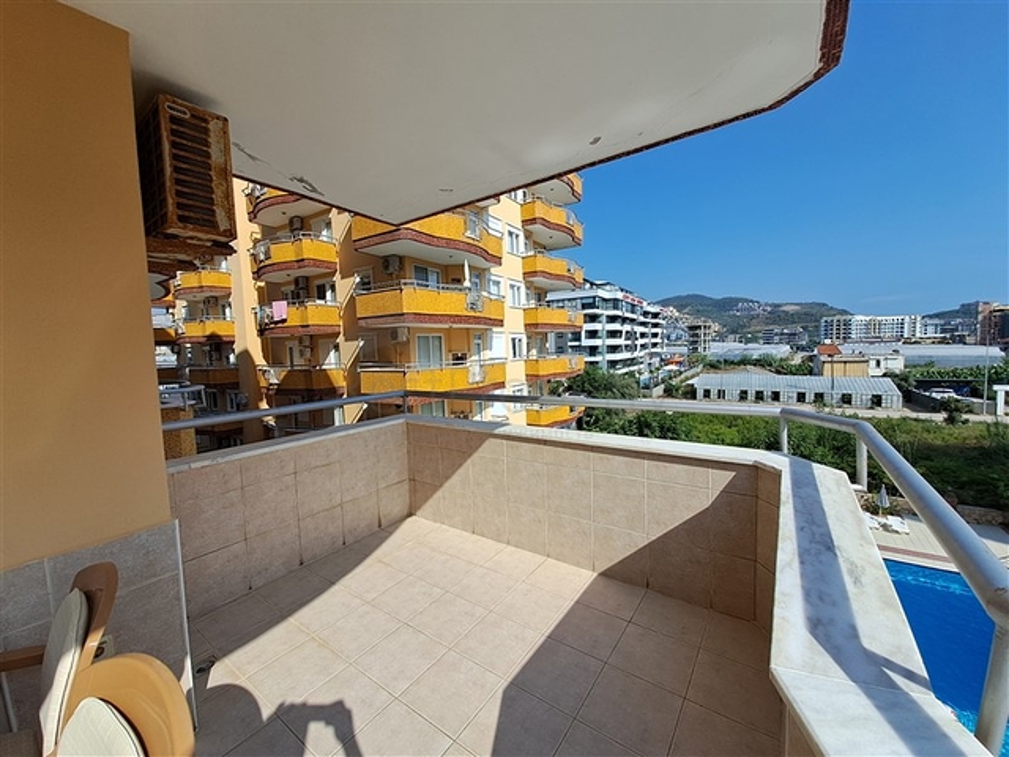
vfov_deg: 89.9
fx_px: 379
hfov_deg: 106.2
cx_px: 504
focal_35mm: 13
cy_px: 378
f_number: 2.2
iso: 40
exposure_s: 1/1706
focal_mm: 1.42
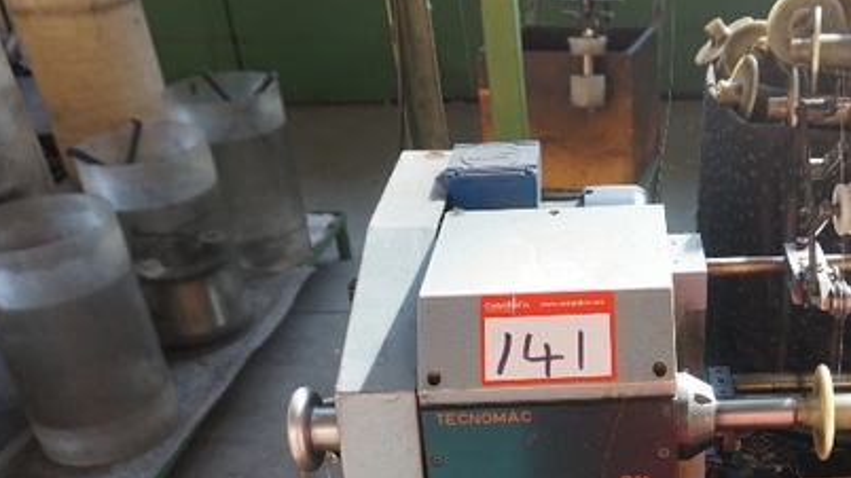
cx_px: 635
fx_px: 1015
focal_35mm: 45
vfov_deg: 25.5
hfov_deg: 44.0
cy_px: 451
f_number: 4
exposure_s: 1/60
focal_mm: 16
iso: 100
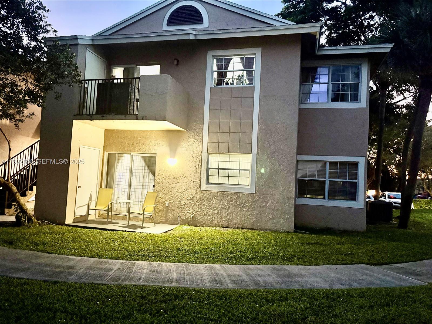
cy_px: 162
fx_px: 324
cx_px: 216
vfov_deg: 53.1
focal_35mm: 26
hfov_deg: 67.3
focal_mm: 5.96
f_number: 1.6
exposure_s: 1/30
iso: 800
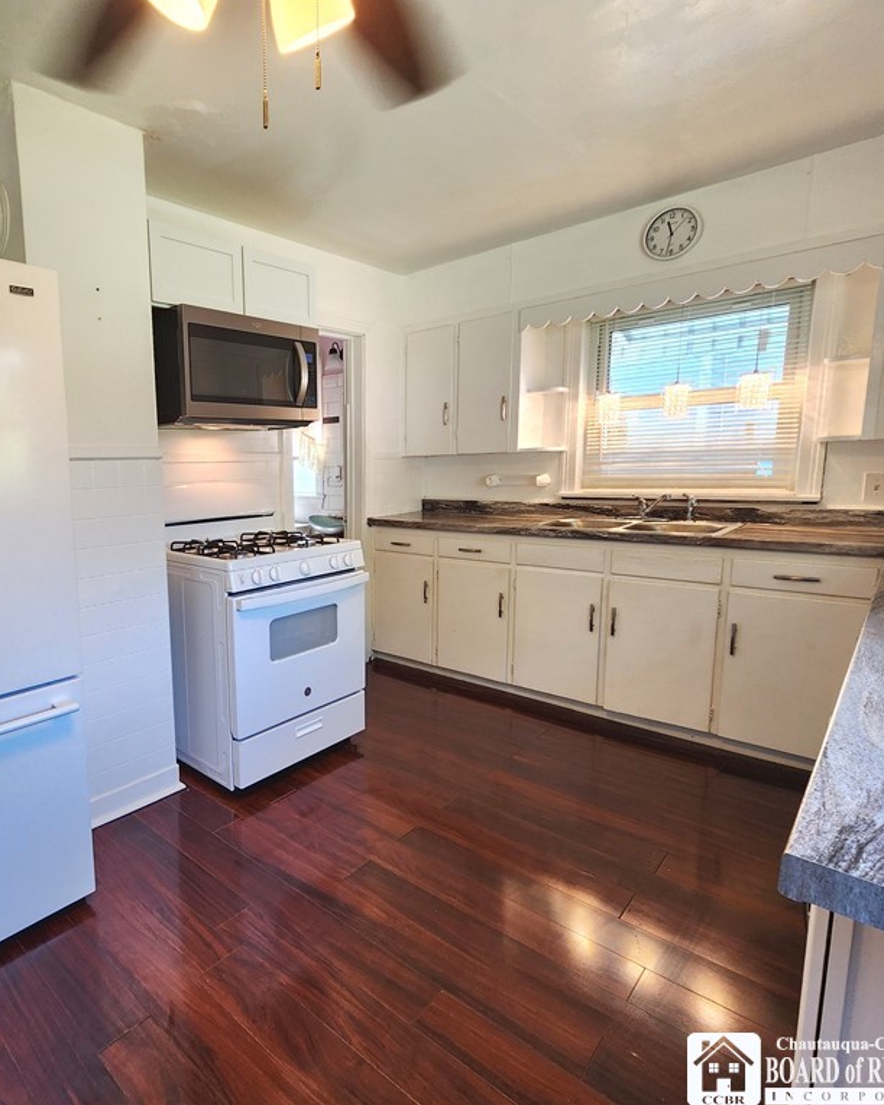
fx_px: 556
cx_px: 242
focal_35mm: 17
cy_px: 551
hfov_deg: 72.6
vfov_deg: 89.6
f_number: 2.2
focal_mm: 2.2
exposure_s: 1/60
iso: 100
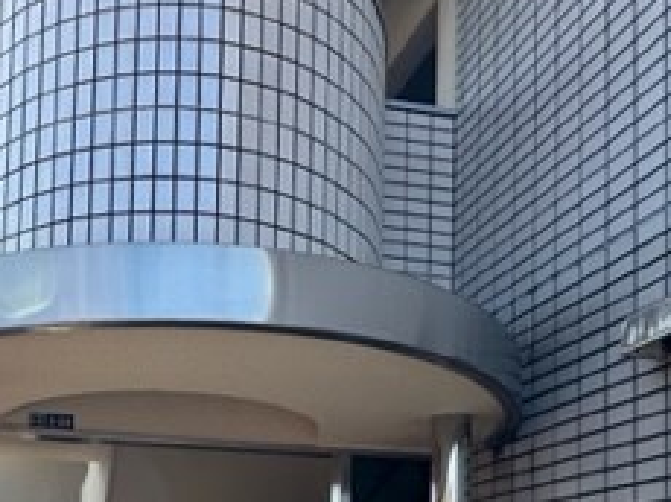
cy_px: 575
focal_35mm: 39
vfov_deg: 31.8
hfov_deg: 45.3
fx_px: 755
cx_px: 128
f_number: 2.2
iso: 40
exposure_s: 1/334
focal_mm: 2.22
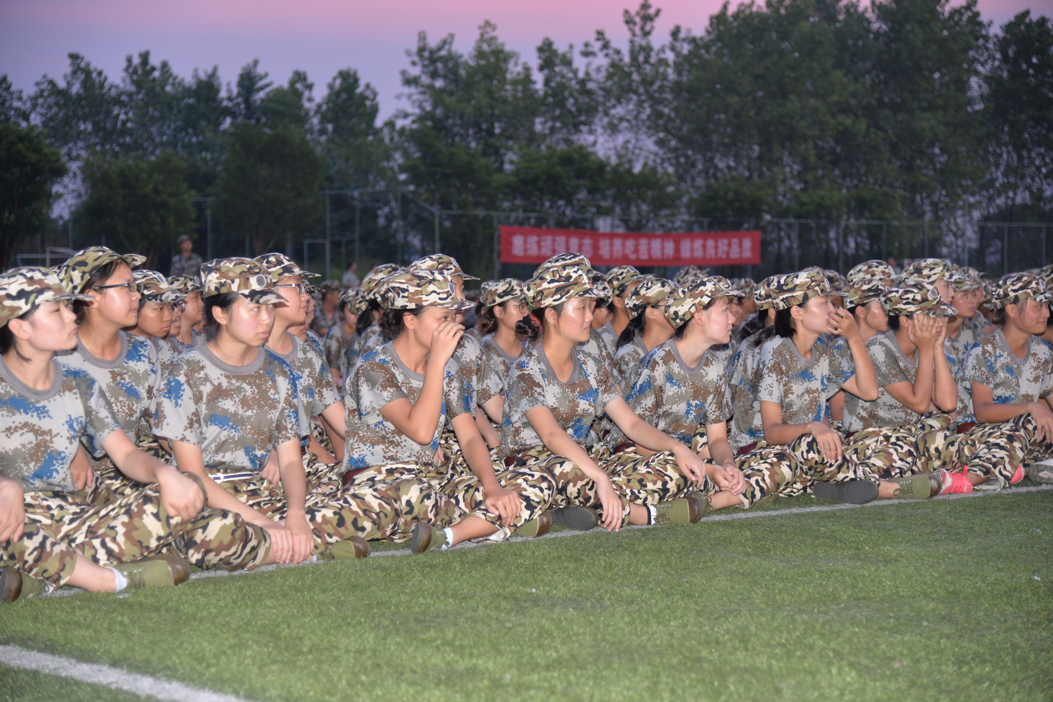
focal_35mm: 70
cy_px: 351
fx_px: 2047
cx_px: 526
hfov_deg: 28.8
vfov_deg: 19.5
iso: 800
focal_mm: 70
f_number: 4
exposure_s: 1/60
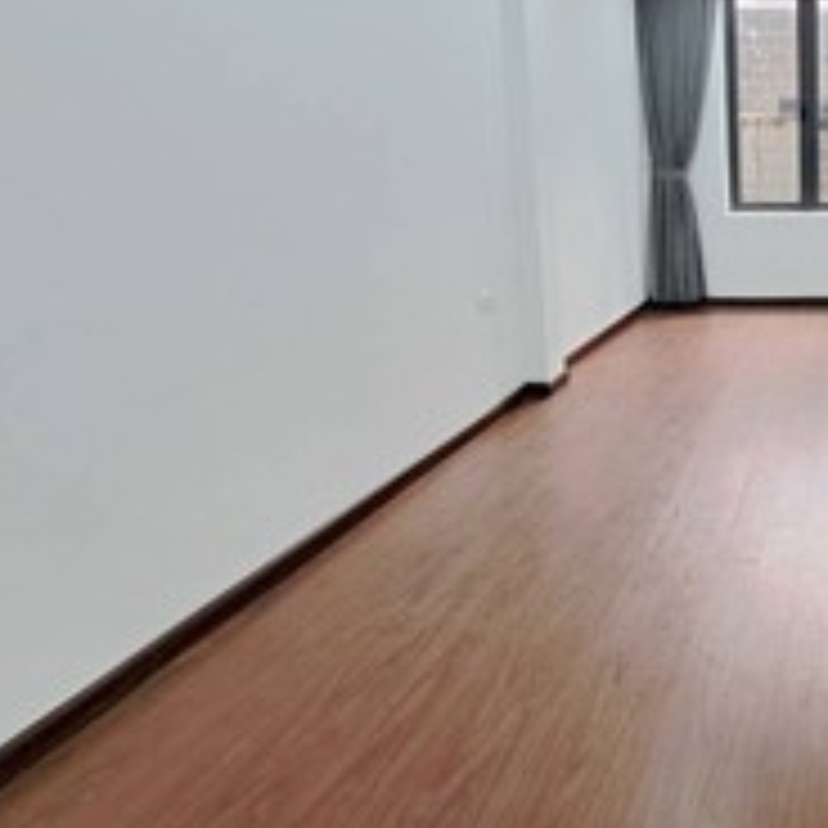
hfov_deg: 48.2
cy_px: 256
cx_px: 878
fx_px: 677
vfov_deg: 61.0
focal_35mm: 25
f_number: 2.2
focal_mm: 1.74
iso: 200
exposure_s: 1/33
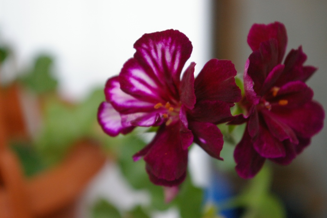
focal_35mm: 82
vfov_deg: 16.5
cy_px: 109
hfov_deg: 24.6
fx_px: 749
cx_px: 164
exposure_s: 1/60
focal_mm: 55
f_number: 8
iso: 800
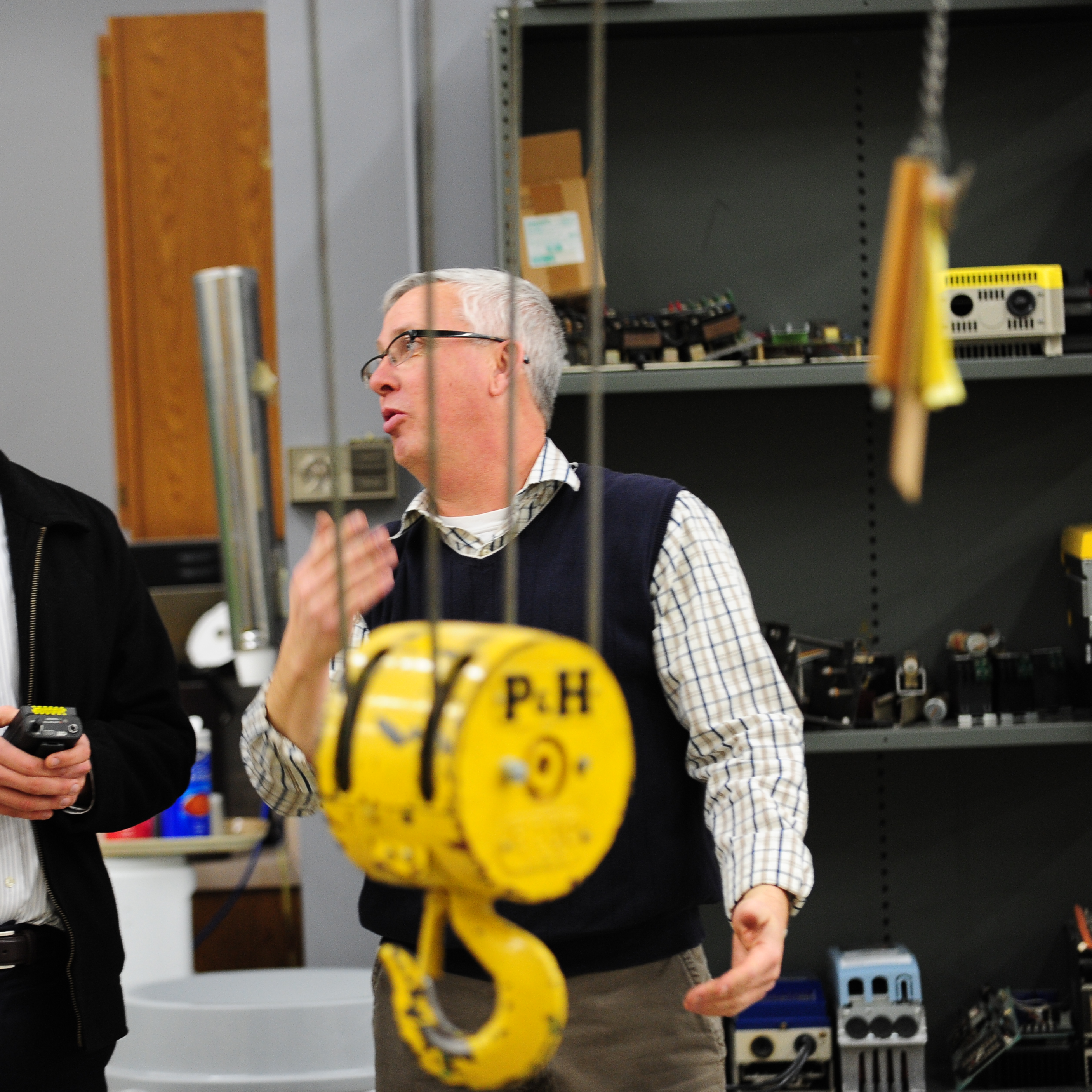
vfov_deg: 12.9
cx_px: 338
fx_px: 4818
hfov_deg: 12.9
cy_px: 546
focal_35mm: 135
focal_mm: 105
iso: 1600
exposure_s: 1/125
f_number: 2.8
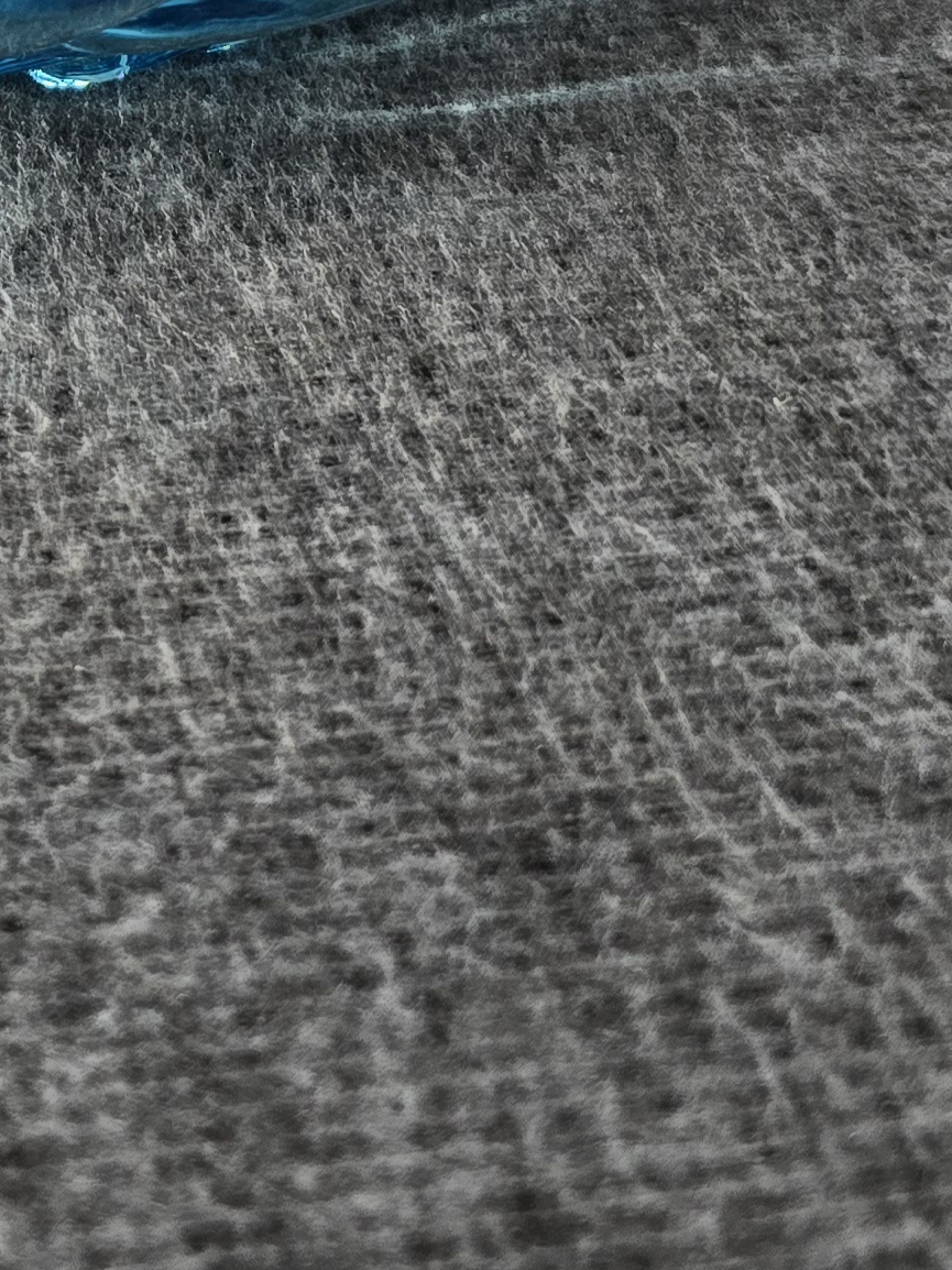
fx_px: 2531
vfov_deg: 23.8
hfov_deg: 20.6
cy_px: -501
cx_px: 6
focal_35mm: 69
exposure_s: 1/120
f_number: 1.7
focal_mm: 6.3
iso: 100
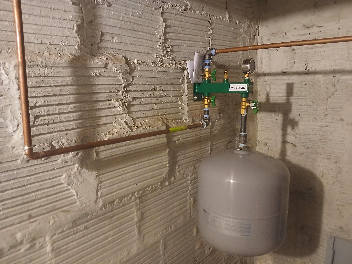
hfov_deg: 67.3
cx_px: 176
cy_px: 132
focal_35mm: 26
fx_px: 264
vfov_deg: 53.1
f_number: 1.8
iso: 800
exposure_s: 1/20
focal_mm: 3.98
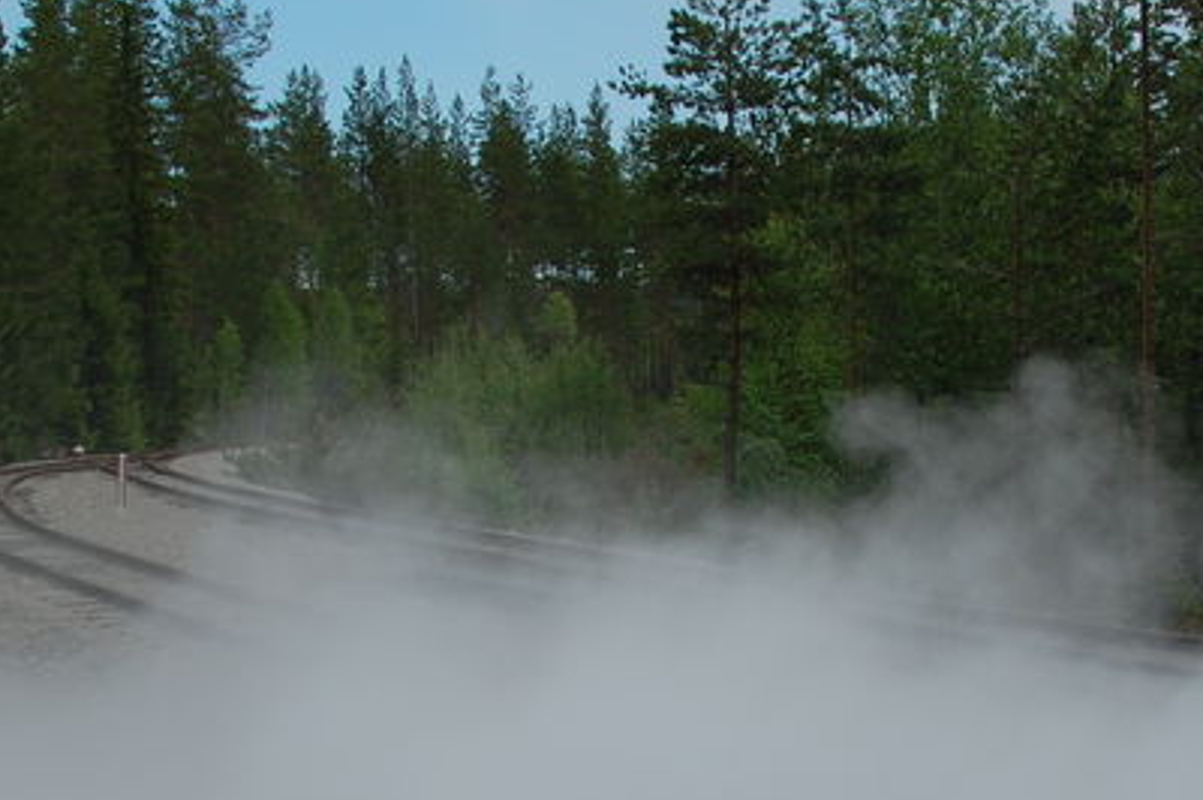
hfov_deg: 19.5
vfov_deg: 12.9
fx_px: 3506
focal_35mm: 105
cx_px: 720
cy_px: 705
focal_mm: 35
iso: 200
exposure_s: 1/250
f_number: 9
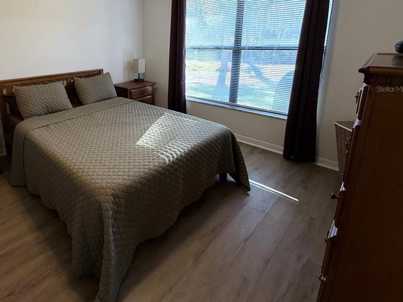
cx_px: 123
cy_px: 89
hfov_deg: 78.0
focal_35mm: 20
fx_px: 233
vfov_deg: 63.4
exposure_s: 1/60
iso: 200
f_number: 2.2
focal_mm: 2.22
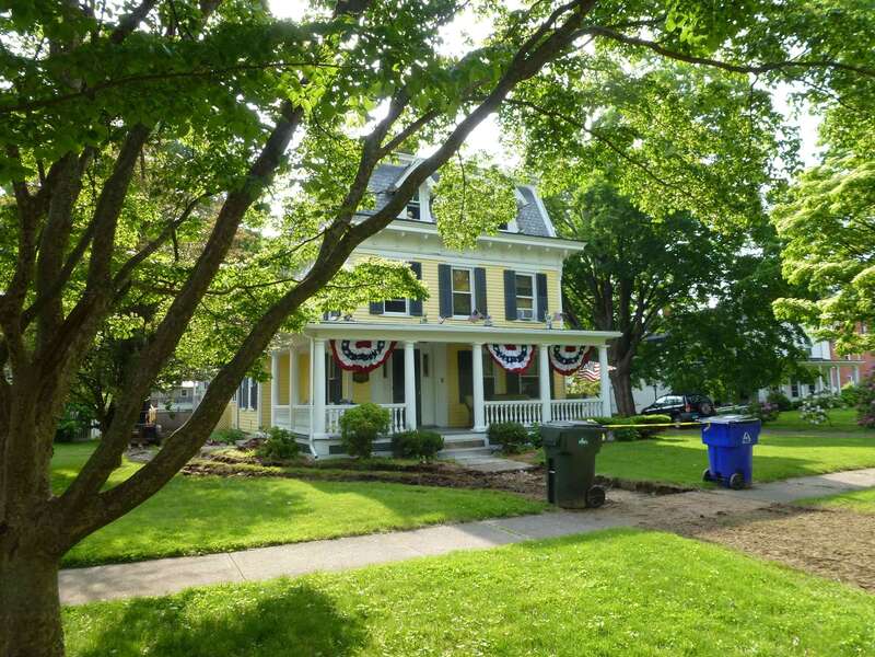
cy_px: 328
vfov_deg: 56.8
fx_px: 607
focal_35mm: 24
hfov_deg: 71.6
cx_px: 438
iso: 100
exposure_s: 1/160
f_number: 4
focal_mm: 4.3
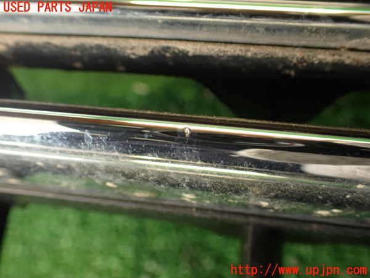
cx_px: 185
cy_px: 139
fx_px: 342
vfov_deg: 44.2
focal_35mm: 32
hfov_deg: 56.8
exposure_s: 1/30
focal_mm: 5.79
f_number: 2.4
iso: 200
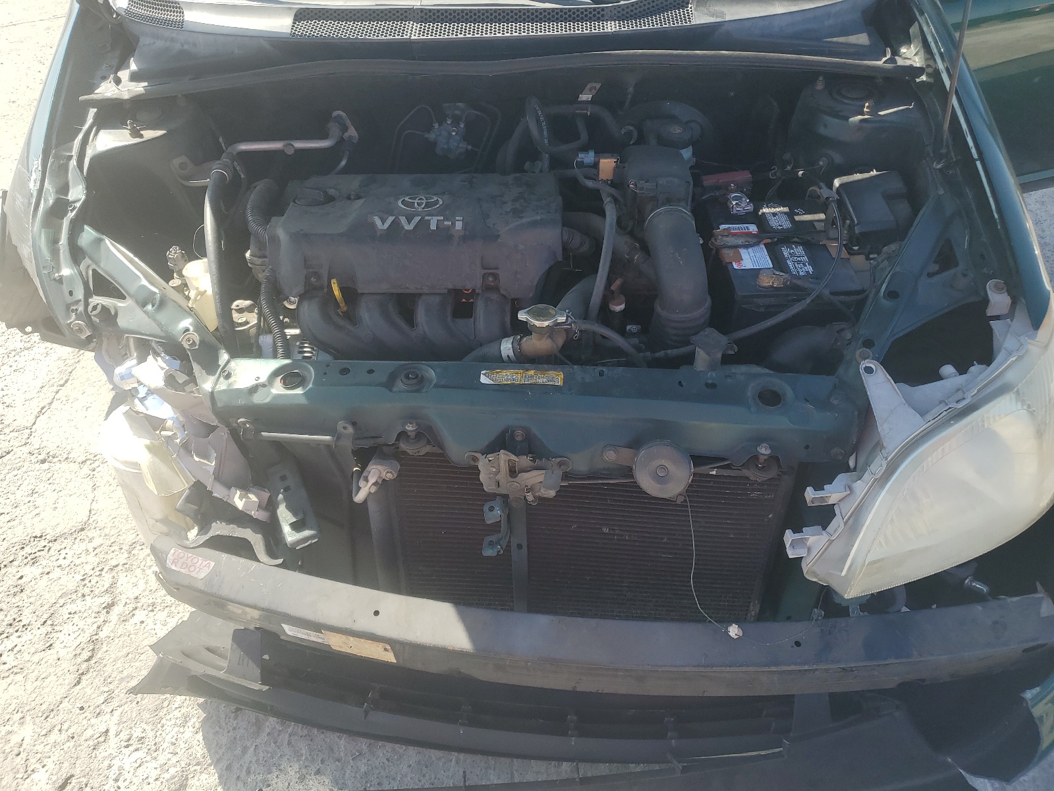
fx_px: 792
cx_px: 527
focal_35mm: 26
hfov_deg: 67.3
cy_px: 396
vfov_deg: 53.1
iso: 50
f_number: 1.5
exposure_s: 1/909
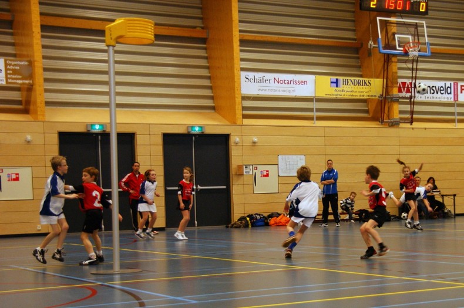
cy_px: 154
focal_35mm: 52
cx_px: 232
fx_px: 676
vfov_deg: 25.7
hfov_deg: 37.9
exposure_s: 1/100
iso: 800
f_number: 4.5
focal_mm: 35
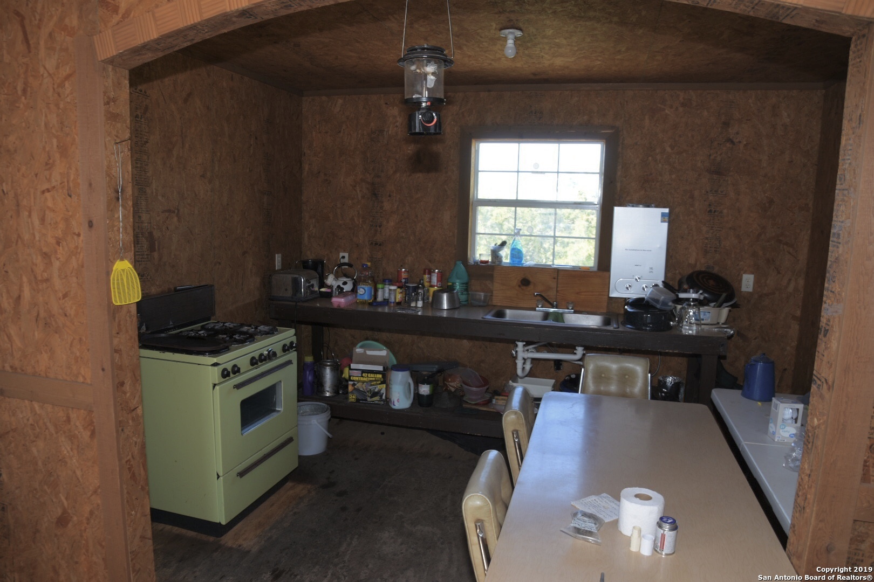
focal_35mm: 24
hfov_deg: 73.7
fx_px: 583
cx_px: 437
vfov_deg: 53.1
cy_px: 291
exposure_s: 1/25
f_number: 4.5
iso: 100
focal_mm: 16
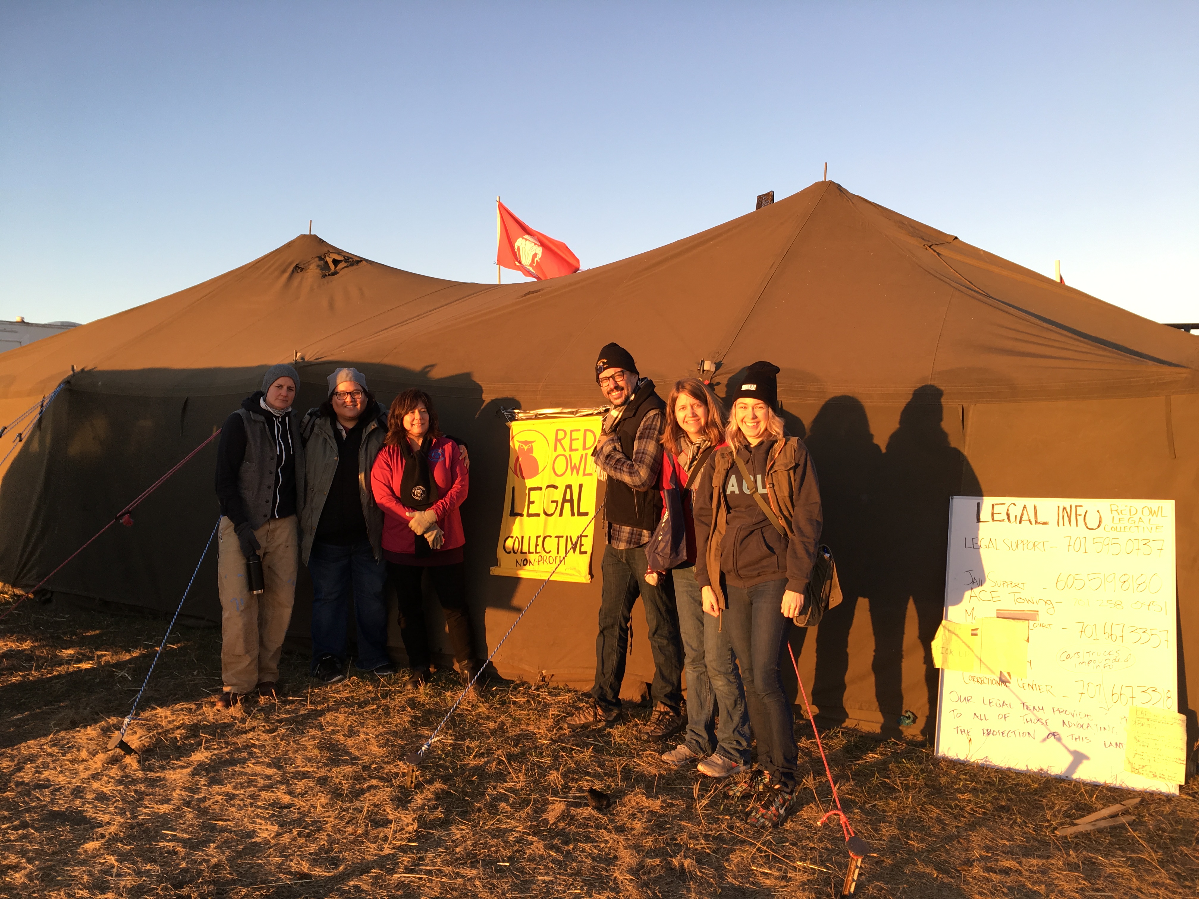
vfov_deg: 48.2
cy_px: 450
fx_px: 1004
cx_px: 600
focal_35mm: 29
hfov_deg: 61.7
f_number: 2.2
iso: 25
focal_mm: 4.15
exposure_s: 1/138
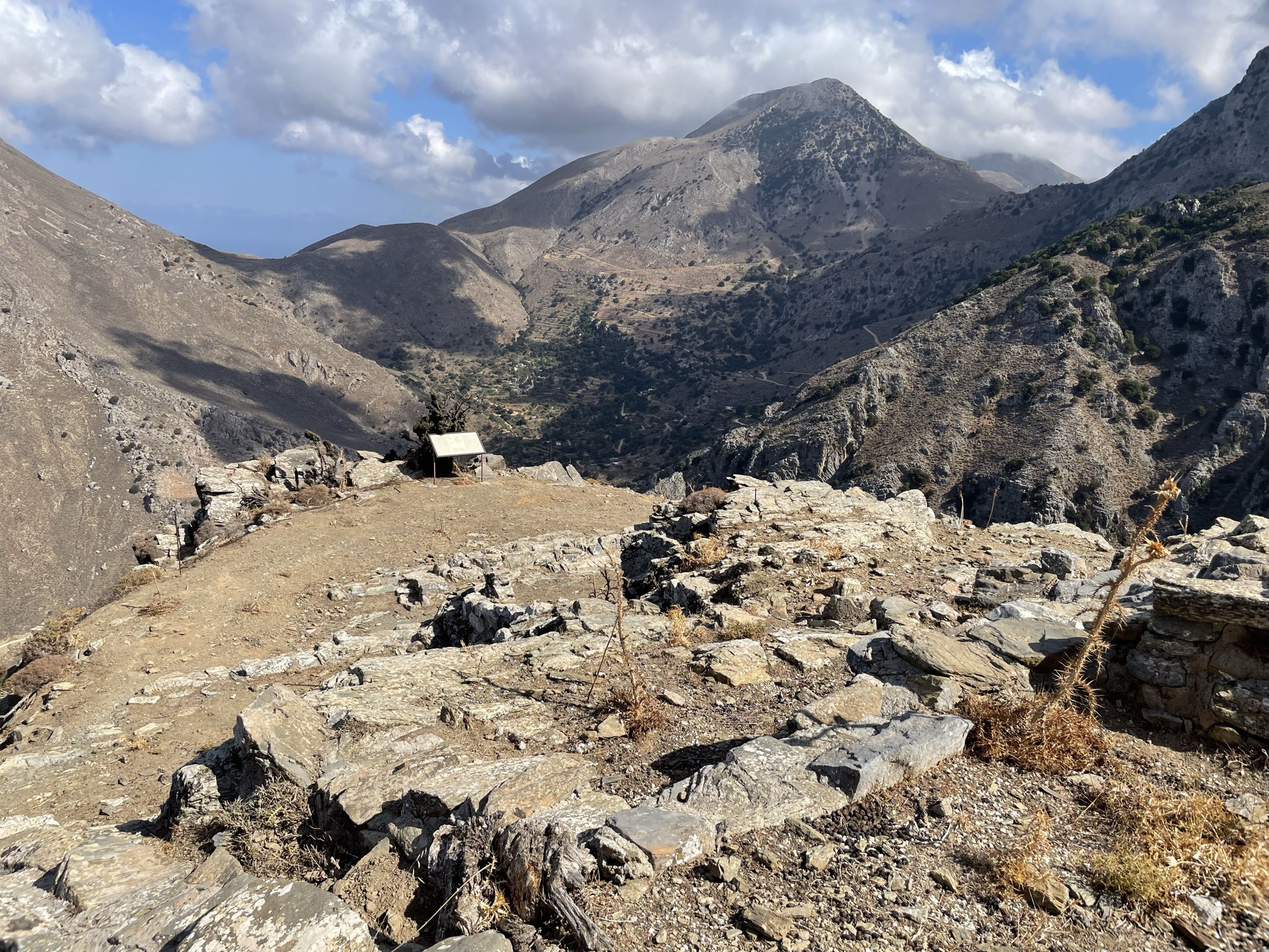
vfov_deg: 53.1
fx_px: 953
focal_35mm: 26
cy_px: 476
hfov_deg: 67.3
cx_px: 634
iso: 32
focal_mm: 4.2
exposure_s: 1/4000
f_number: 1.6
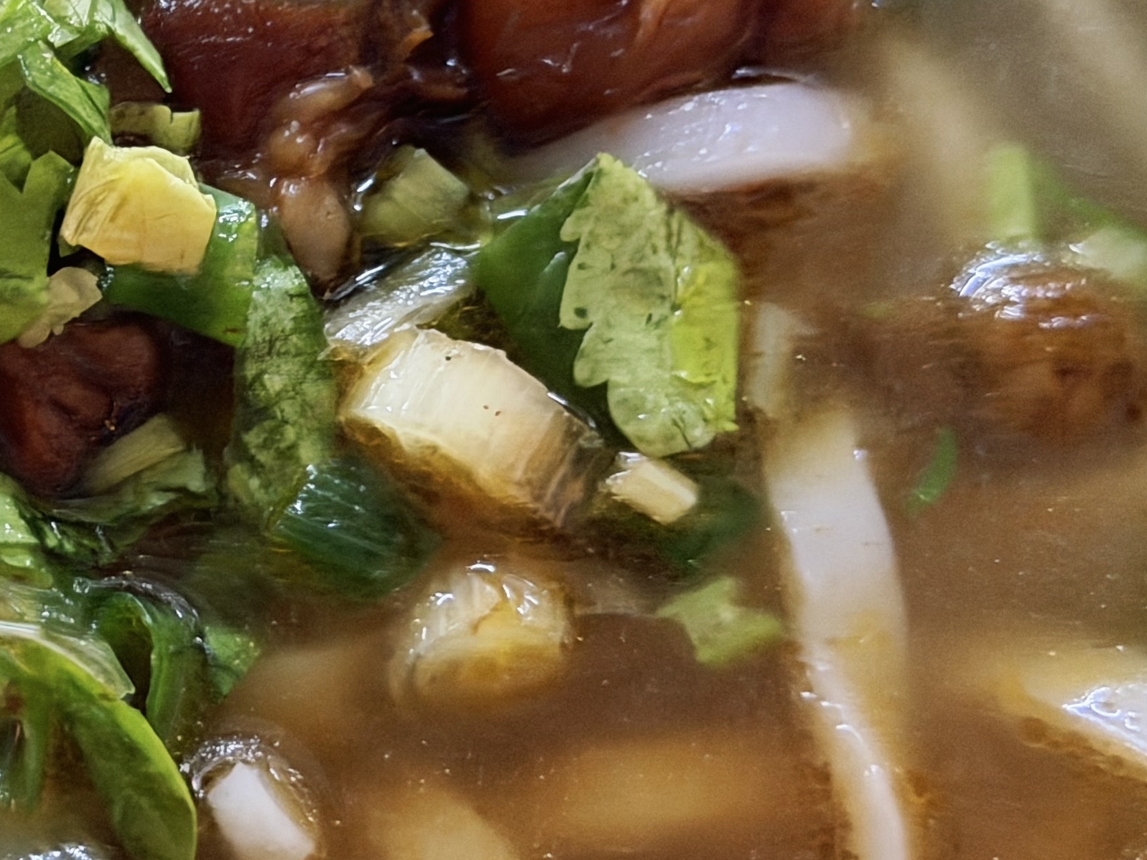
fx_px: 3844
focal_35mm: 116
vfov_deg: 12.8
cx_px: -81
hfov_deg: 16.5
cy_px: 285
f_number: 1.78
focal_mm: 6.76
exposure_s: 1/22
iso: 800
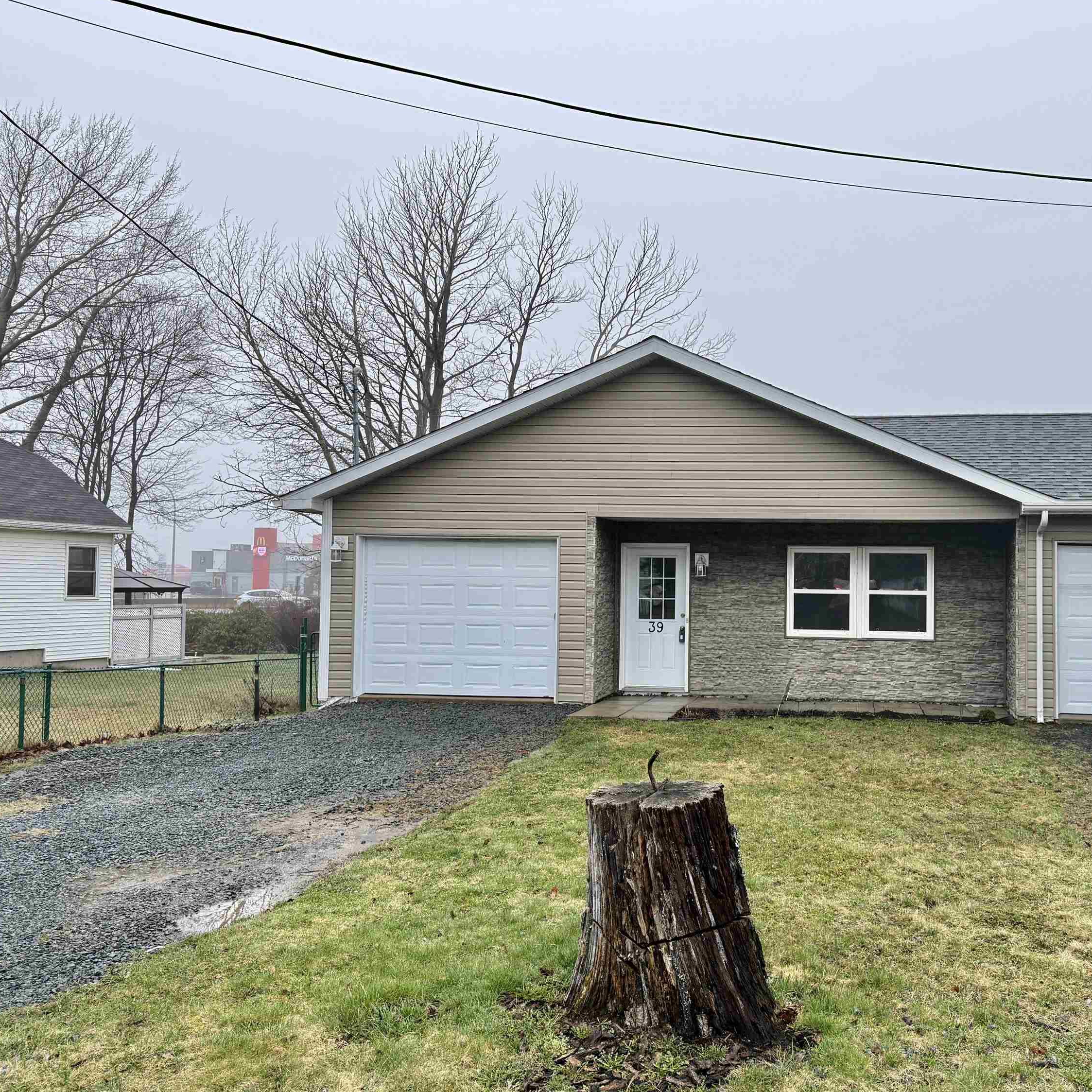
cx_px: 733
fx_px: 1035
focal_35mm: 29
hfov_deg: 54.4
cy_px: 548
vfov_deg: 55.6
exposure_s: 1/1250
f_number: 1.78
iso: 100
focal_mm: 6.76
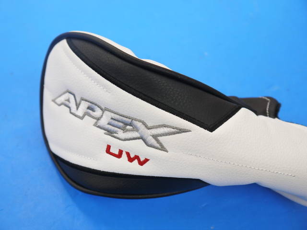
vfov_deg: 30.3
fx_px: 426
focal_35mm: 48
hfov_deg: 39.7
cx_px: 154
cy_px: 115
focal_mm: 24
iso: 500
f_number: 4.5
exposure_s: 1/125
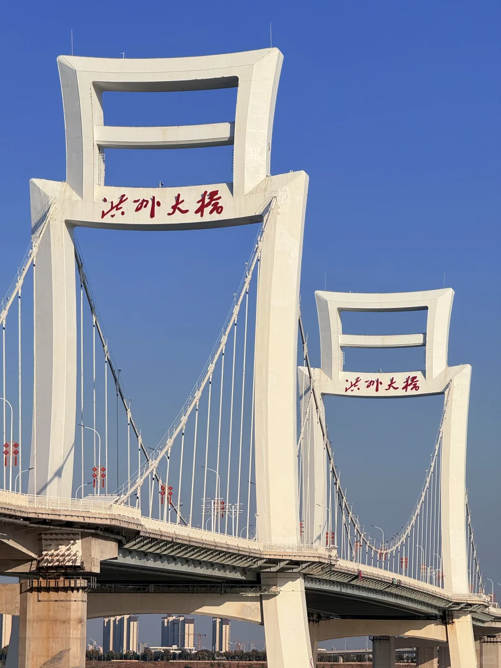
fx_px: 2316
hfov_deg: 12.3
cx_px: 250
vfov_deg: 16.4
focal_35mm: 120
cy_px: 334
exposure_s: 1/2146
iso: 50
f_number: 2.8
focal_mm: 15.66
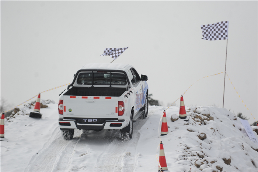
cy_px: 86
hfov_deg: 10.3
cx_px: 129
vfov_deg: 6.9
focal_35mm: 200
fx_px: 1432
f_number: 2.8
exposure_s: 1/4000
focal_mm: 200
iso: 200
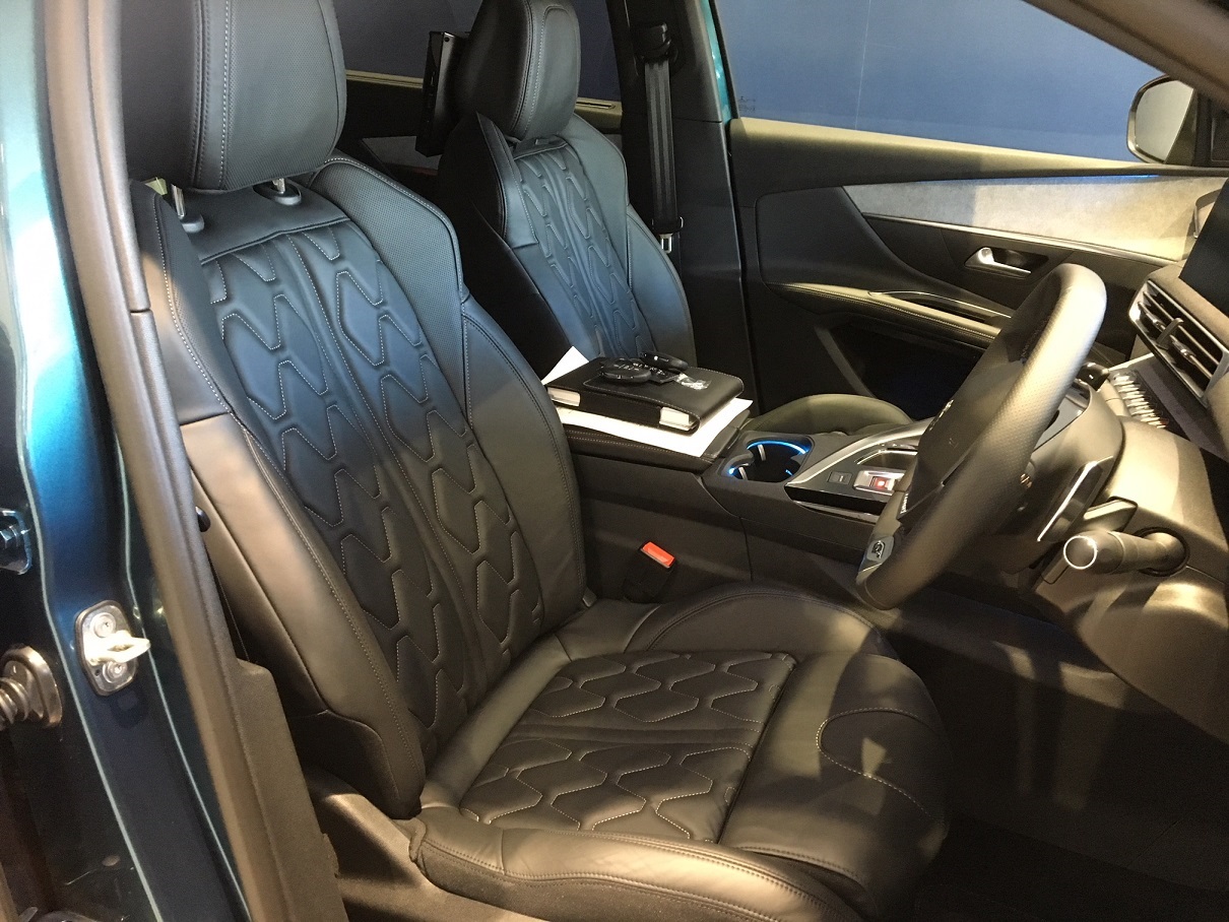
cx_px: 614
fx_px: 1030
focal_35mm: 29
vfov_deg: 48.2
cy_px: 461
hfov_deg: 61.6
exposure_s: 1/15
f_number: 2.2
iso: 250
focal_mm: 4.15
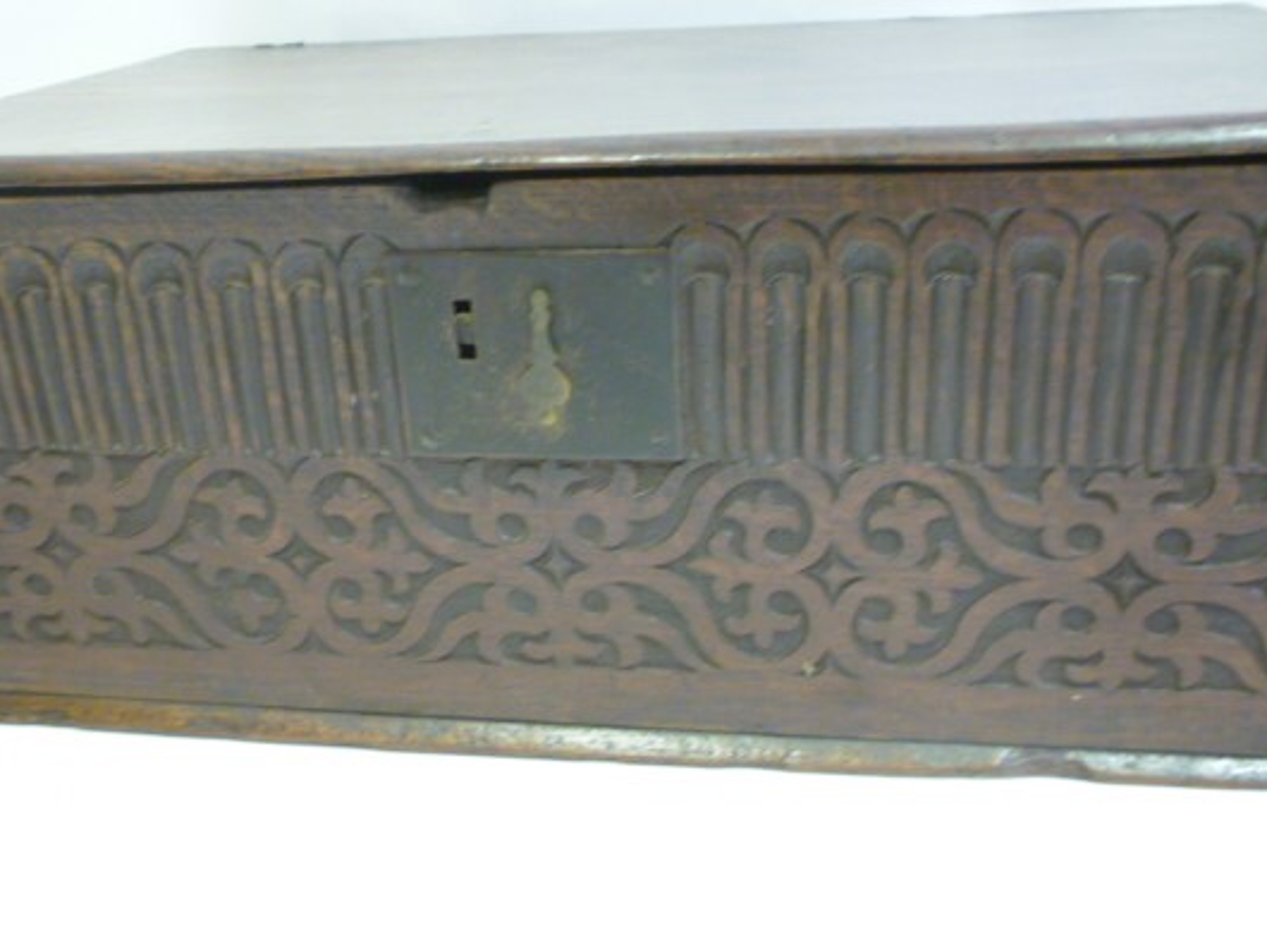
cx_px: 610
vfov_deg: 40.7
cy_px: 536
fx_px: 1282
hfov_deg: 52.6
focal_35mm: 35
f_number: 3.3
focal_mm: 5.2
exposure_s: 1/8
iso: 400
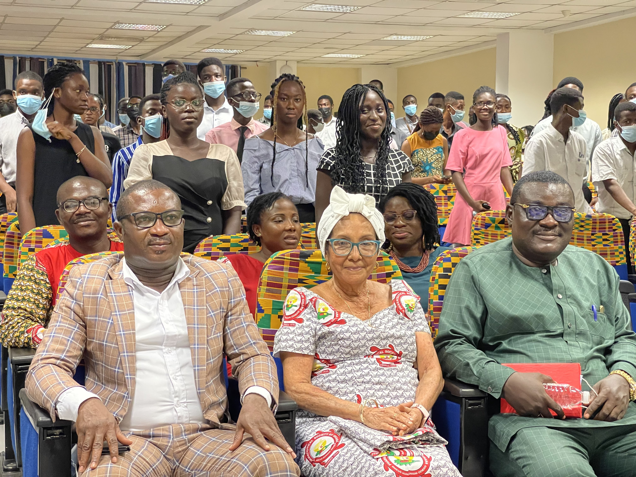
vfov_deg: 22.9
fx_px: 1176
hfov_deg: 30.3
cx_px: 318
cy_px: 238
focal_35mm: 64
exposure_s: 1/50
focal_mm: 7.5
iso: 500
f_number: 2.2
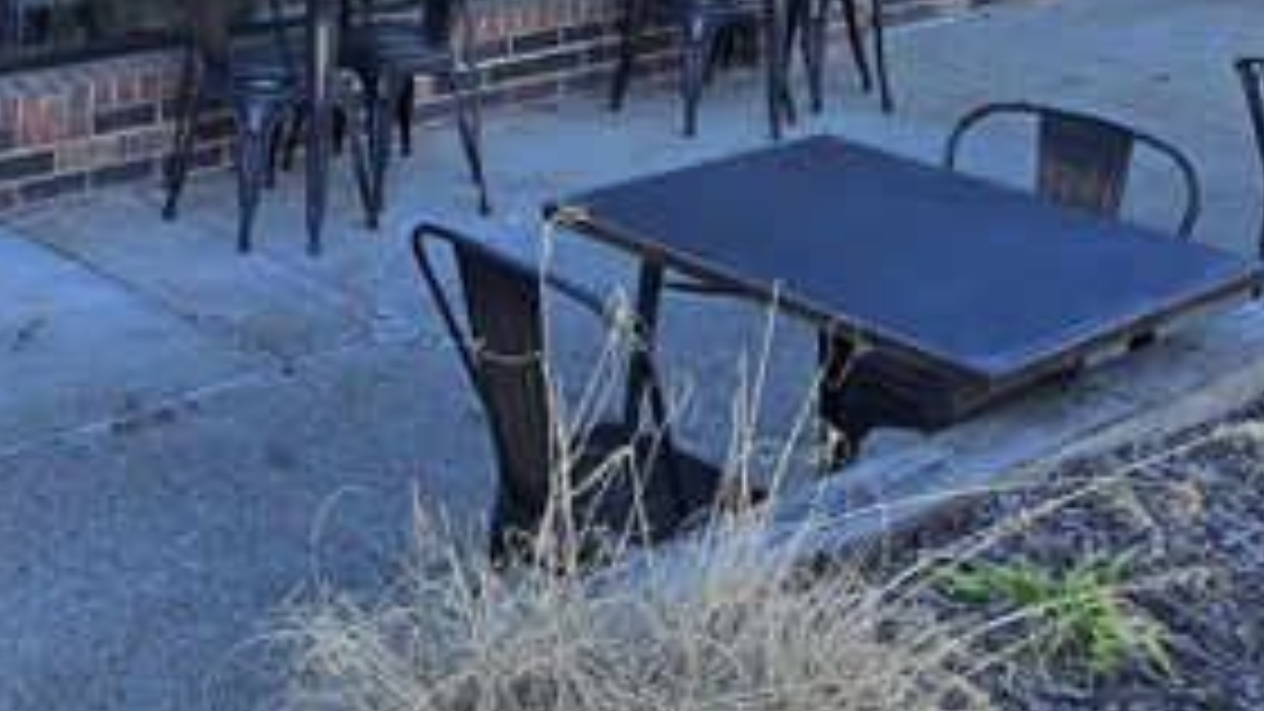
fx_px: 1910
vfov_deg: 18.8
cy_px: -333
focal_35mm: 57
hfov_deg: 34.6
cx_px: 126
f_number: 1.8
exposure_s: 1/265
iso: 25
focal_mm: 5.4
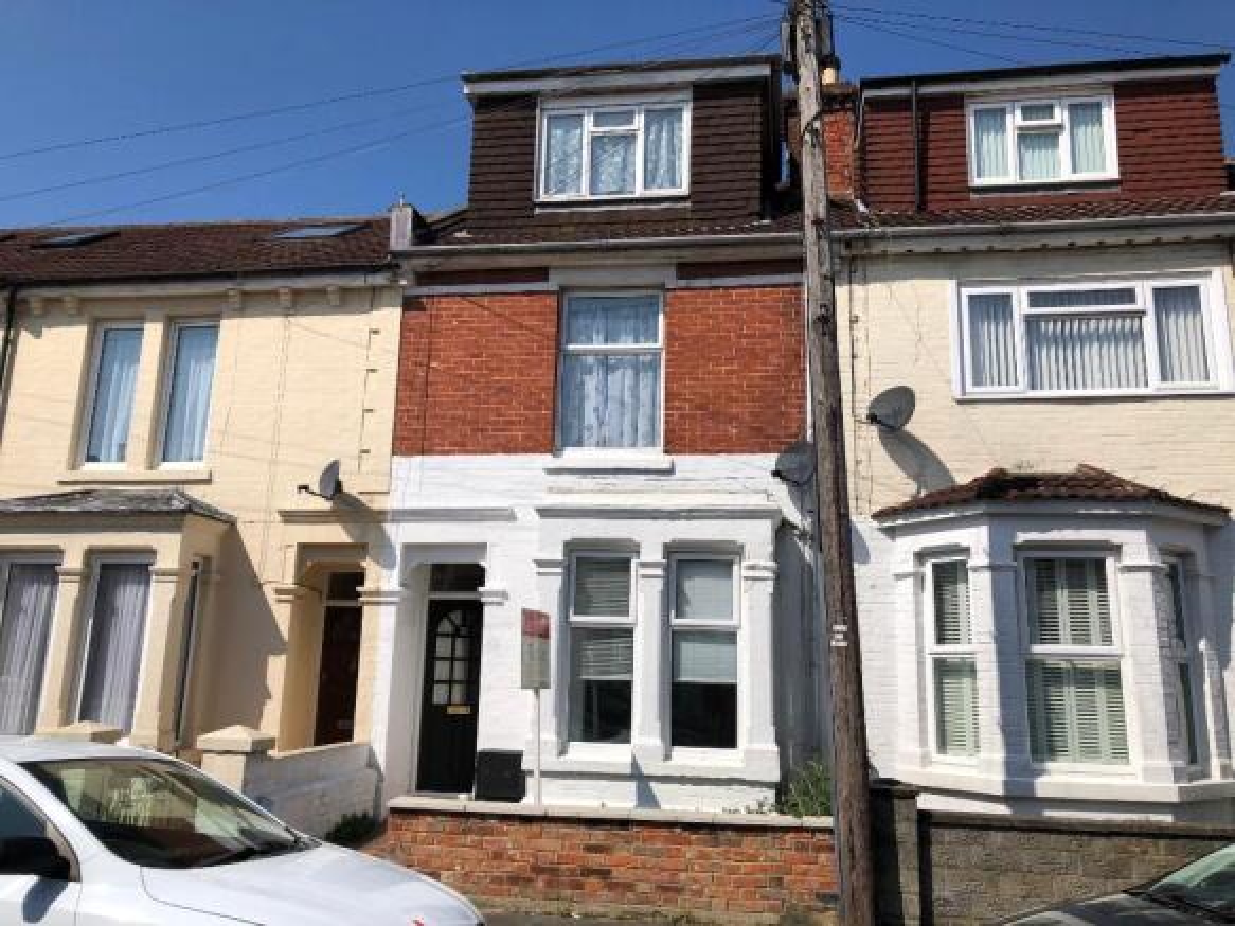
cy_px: 463
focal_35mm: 28
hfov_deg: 63.5
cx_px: 618
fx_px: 999
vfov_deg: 49.7
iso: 25
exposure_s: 1/4000
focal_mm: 3.99
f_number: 1.8
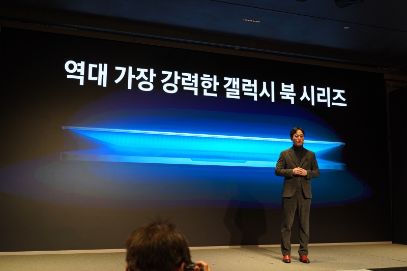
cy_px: 136
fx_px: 441
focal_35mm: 39
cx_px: 204
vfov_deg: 34.2
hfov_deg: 49.6
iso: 1600
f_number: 5
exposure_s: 1/160
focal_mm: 39
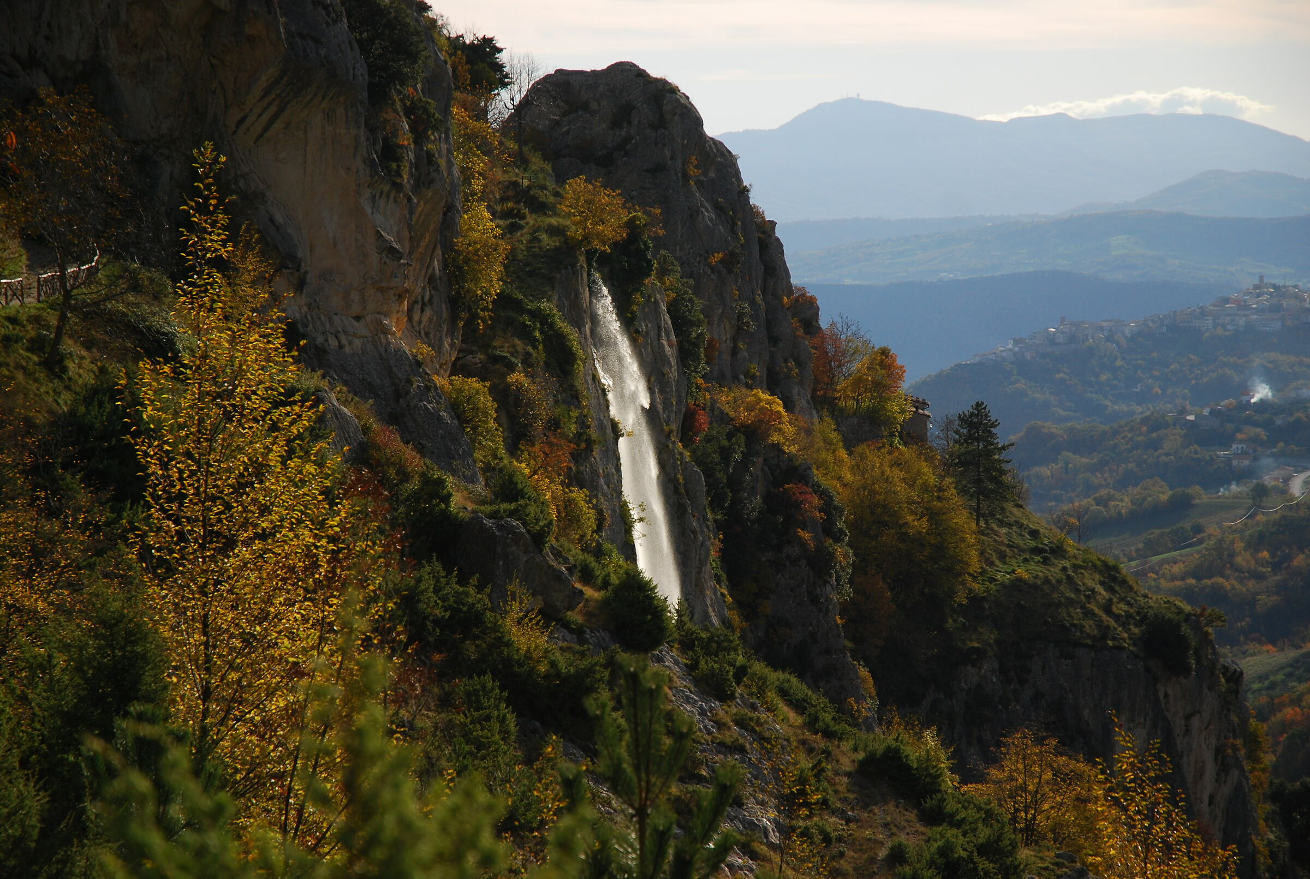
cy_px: 440
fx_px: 3829
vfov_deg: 13.1
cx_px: 655
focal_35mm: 105
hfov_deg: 19.4
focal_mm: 70
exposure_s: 1/1600
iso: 200
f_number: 4.5
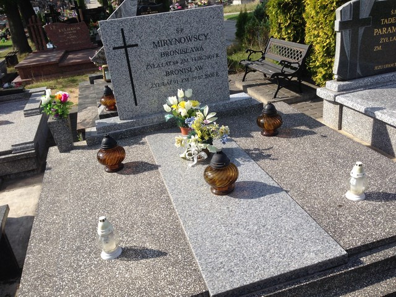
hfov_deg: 55.4
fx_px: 378
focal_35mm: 33
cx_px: 198
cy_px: 148
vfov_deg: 42.9
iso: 50
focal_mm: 4.12
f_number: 2.4
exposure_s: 1/985
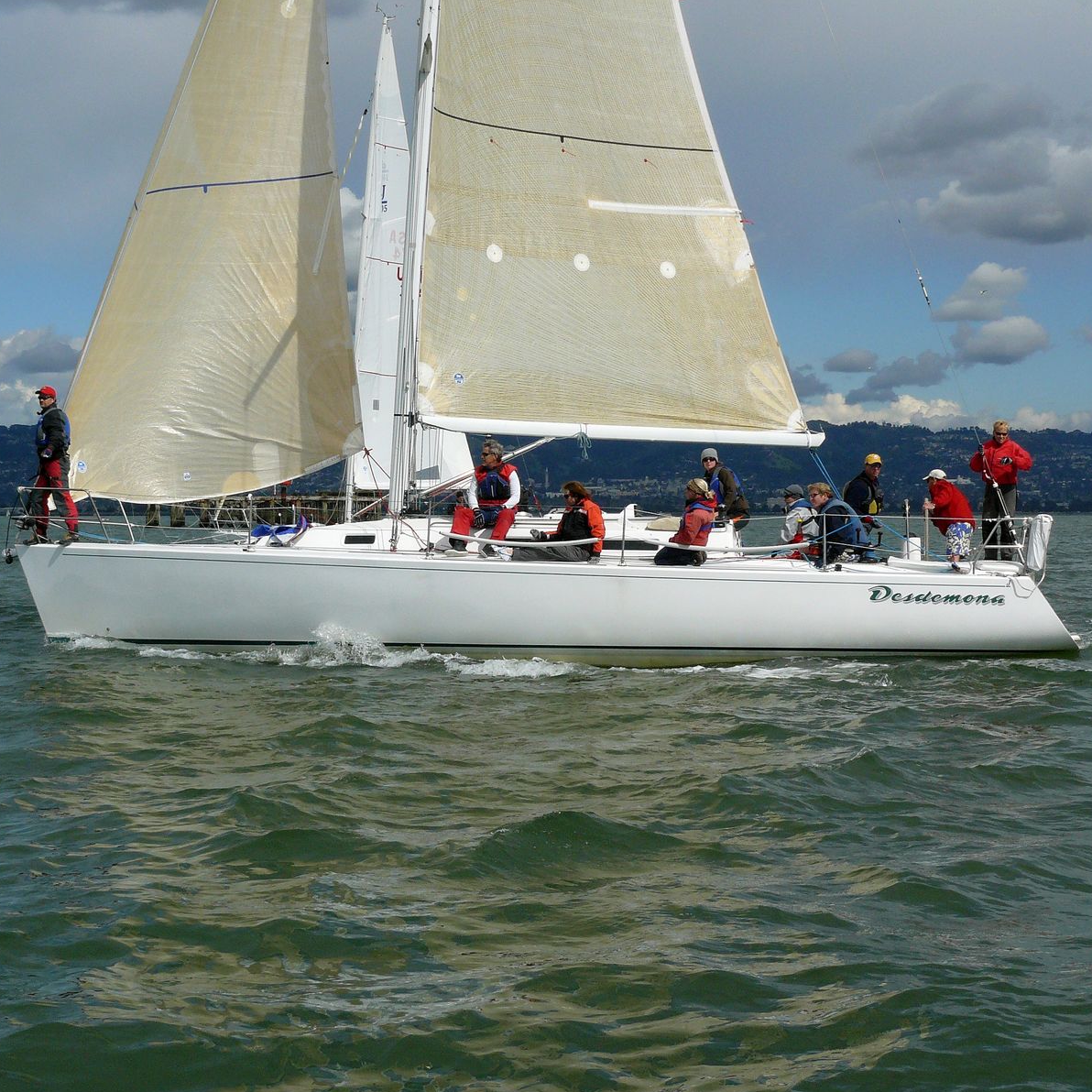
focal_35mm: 70
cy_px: 547
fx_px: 2498
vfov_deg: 24.7
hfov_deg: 24.7
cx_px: 558
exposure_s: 1/1000
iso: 100
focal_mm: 9.8
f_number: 5.6
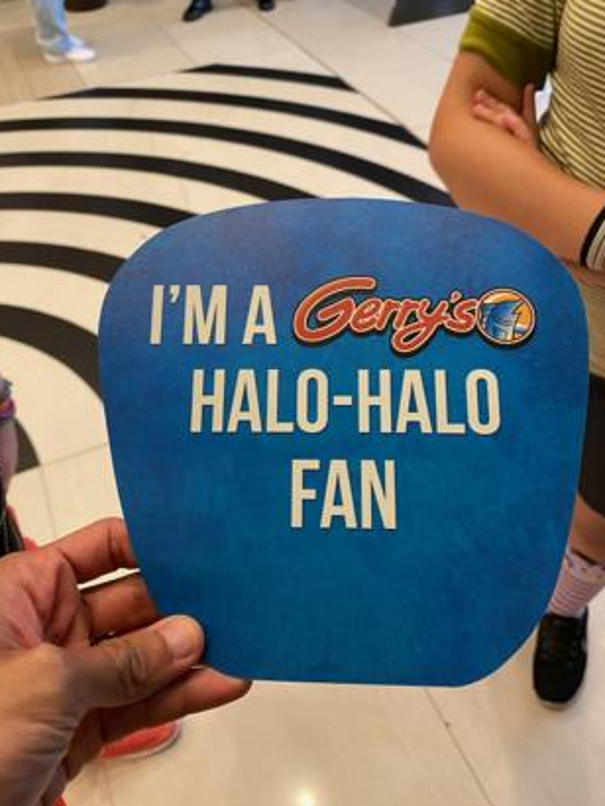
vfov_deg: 65.3
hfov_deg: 51.4
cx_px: 304
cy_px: 389
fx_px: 629
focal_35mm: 27
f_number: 1.8
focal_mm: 4.25
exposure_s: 1/60
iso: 160
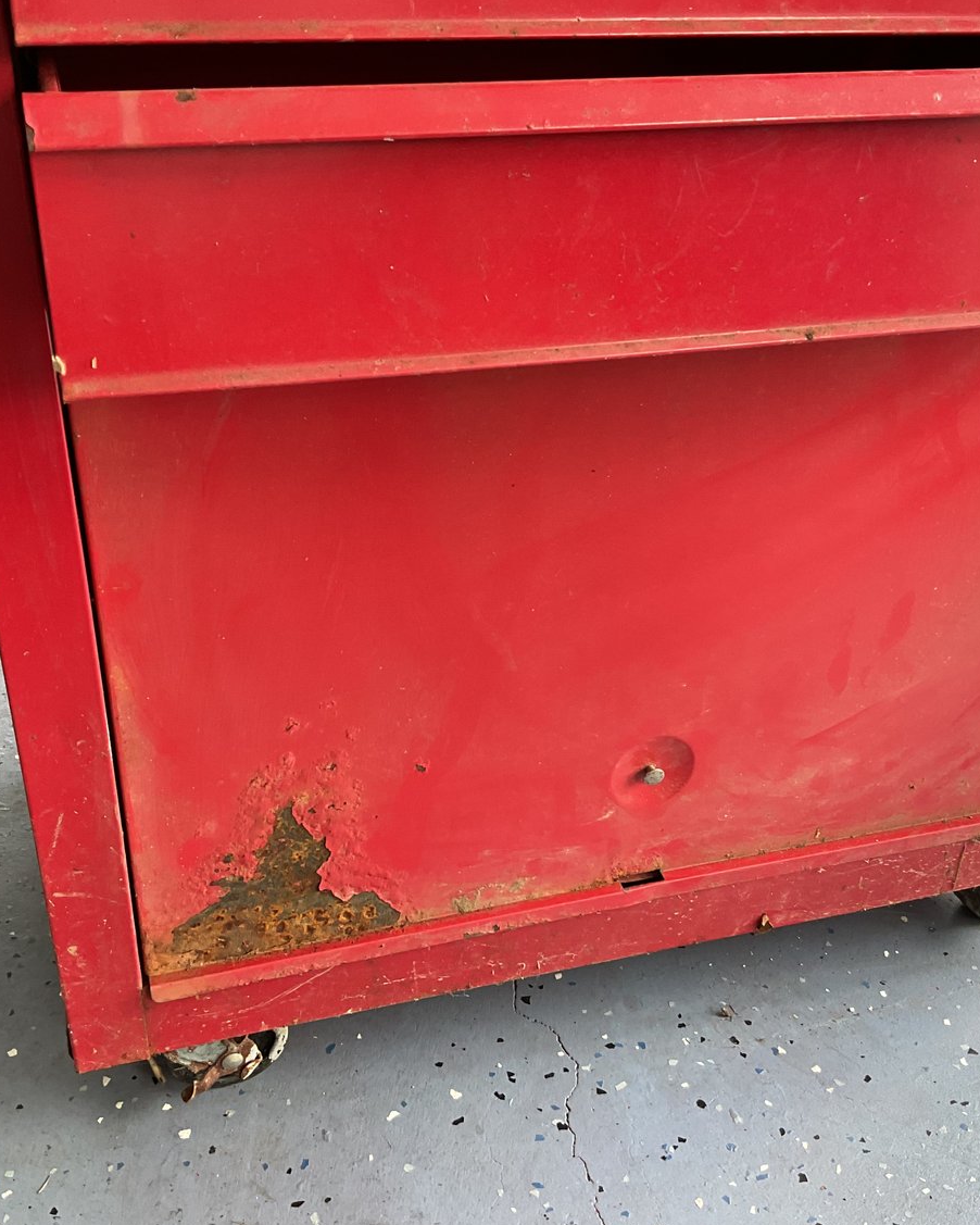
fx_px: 1377
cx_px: 479
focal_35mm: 38
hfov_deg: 39.2
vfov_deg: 47.9
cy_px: 612
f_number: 1.8
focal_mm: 3
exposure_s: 1/60
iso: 64
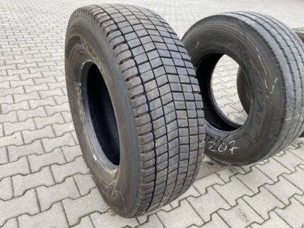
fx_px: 228
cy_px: 114
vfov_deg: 53.1
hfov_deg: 67.3
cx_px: 152
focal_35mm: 26
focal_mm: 4.25
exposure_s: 1/122
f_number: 1.8
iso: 32
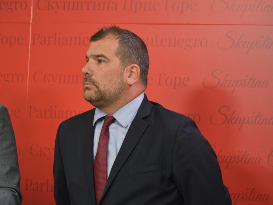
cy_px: 103
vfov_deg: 8.3
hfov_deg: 11.0
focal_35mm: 180
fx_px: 1420
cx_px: 126
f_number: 5
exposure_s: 1/100
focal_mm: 110
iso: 400
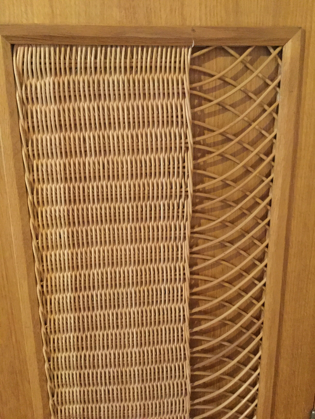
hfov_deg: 45.4
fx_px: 376
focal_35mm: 31
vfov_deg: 58.4
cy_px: 210
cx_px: 158
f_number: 2.4
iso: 320
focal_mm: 3.3
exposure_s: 1/17
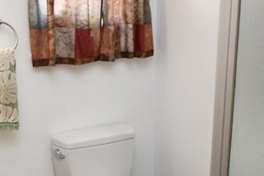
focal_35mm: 54
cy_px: 105
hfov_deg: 36.8
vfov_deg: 25.0
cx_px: 144
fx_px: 396
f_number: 4
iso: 560
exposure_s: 1/60
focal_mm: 11
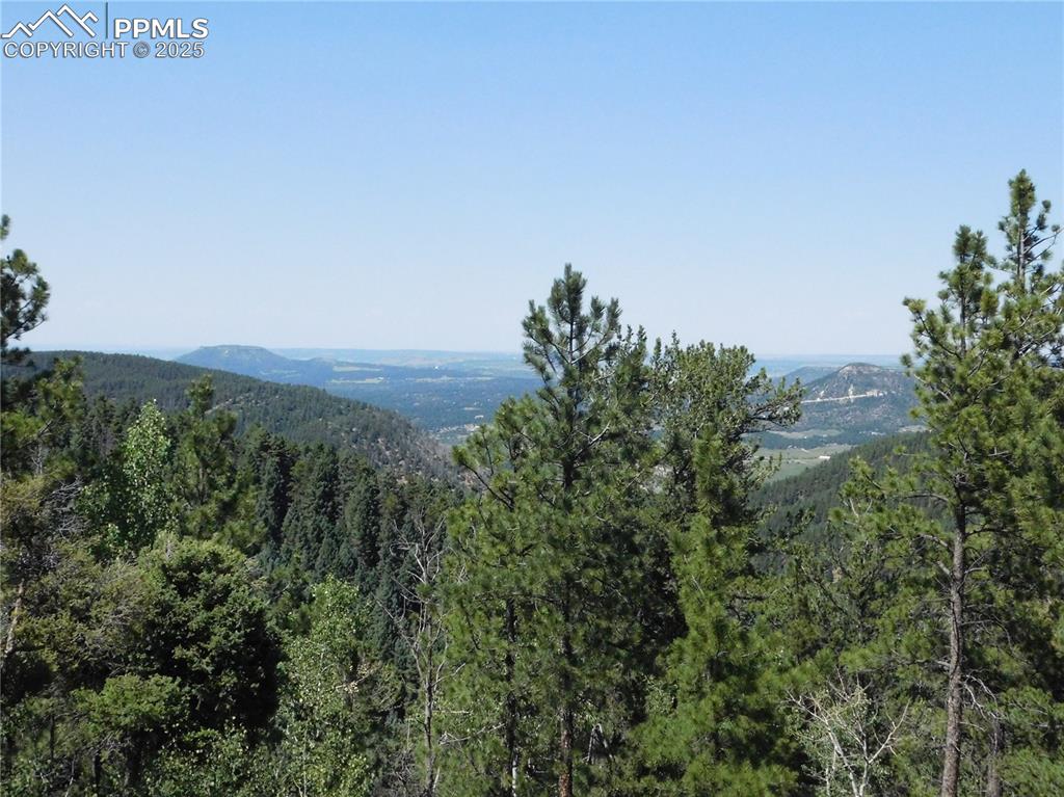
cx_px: 532
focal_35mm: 51
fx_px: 1567
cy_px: 398
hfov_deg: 37.5
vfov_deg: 28.5
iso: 800
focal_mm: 9
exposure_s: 1/1500
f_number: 7.6
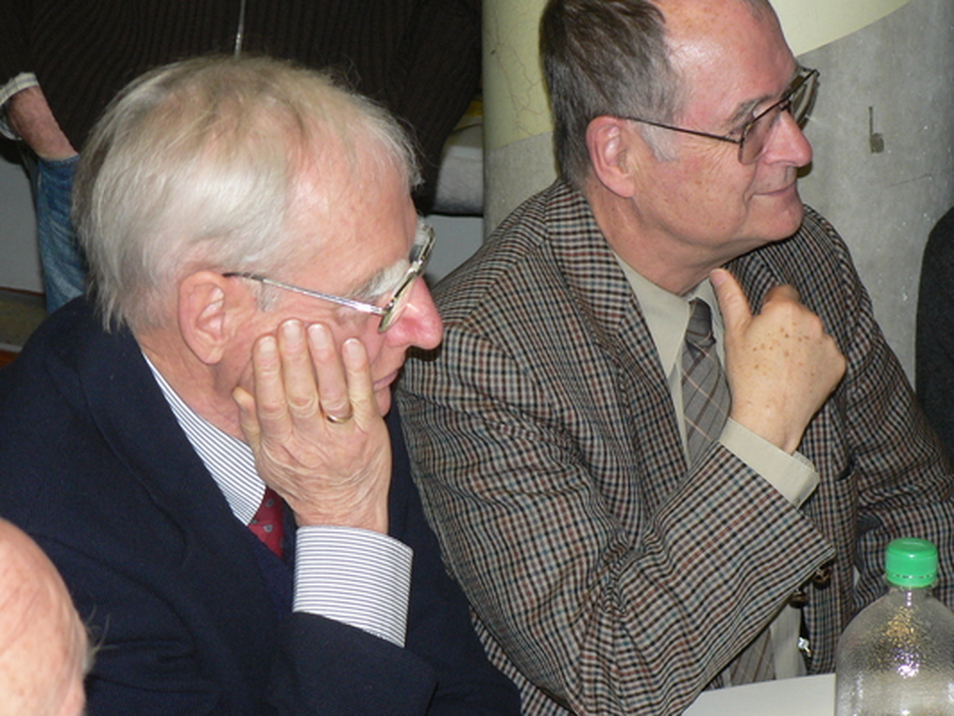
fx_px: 2812
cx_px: 477
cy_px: 358
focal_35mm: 102
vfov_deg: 14.5
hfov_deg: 19.3
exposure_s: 1/60
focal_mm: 16.9
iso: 200
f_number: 3.2
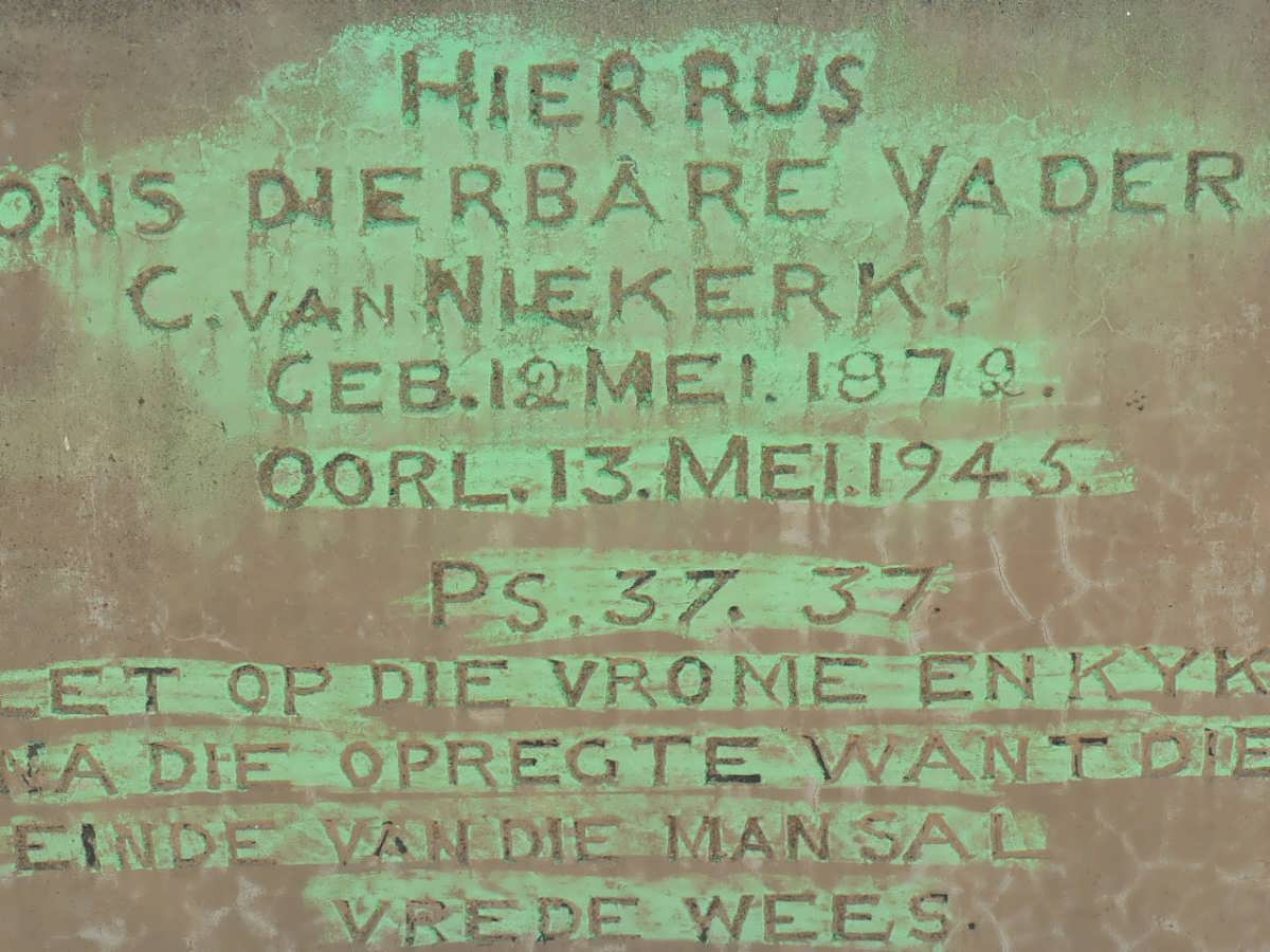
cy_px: 476
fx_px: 5393
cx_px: 635
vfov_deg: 10.1
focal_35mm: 147
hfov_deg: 13.4
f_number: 4
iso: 100
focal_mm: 24.6
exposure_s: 1/200
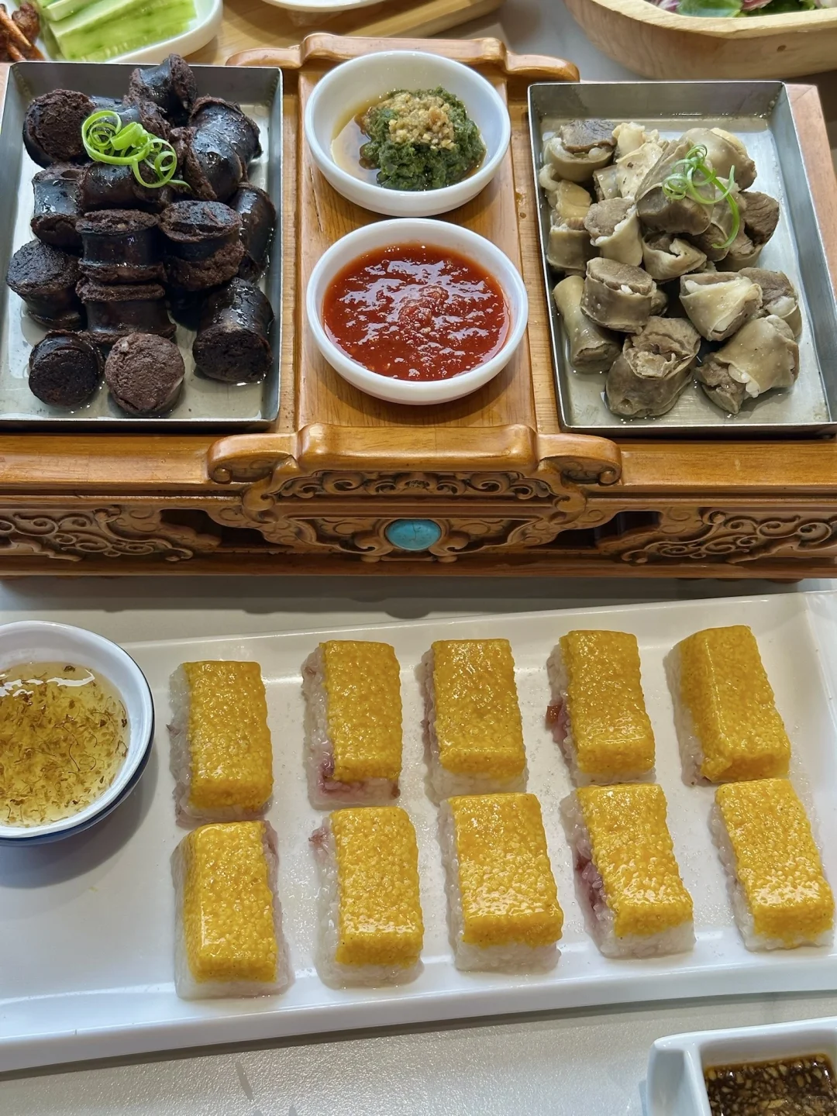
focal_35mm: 48
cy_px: 558
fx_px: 1547
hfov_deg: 30.3
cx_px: 418
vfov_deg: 39.7
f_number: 1.78
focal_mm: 6.86
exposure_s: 1/135
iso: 50
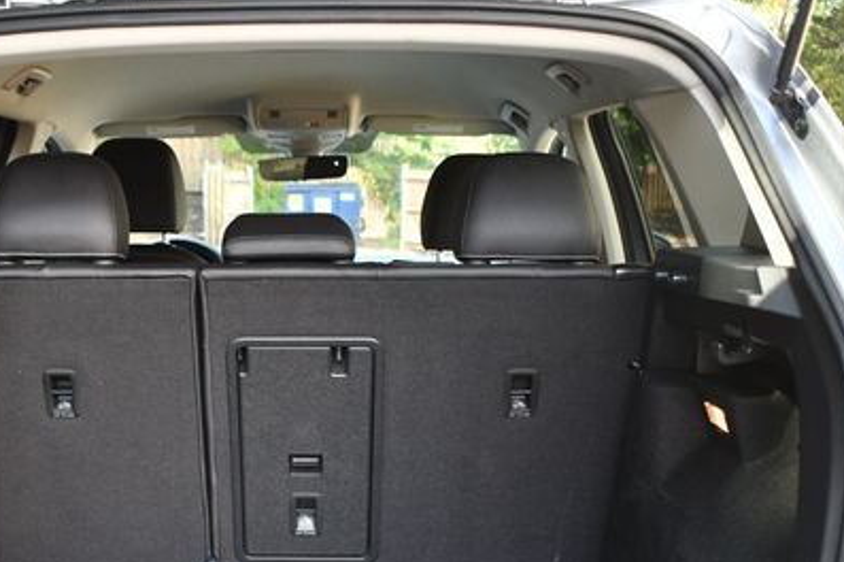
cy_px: 449
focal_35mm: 58
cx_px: 276
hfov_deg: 34.2
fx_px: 1359
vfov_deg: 23.0
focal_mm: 24
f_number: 3.8
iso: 800
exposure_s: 1/250
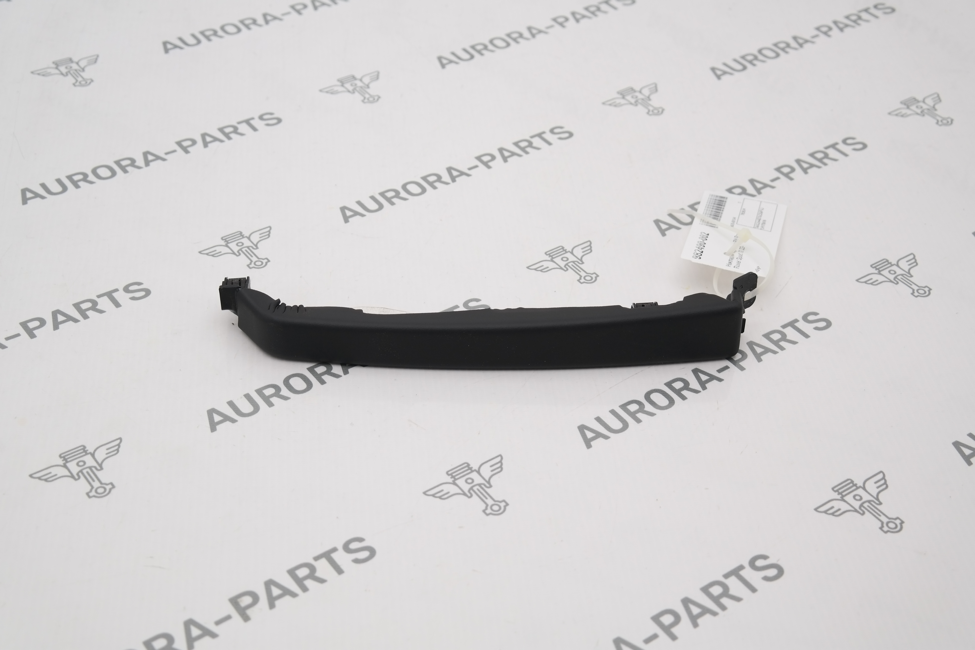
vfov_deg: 24.2
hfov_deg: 35.6
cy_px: 325
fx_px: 1517
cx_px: 488
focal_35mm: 56
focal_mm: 37
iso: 100
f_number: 4.5
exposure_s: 1/125
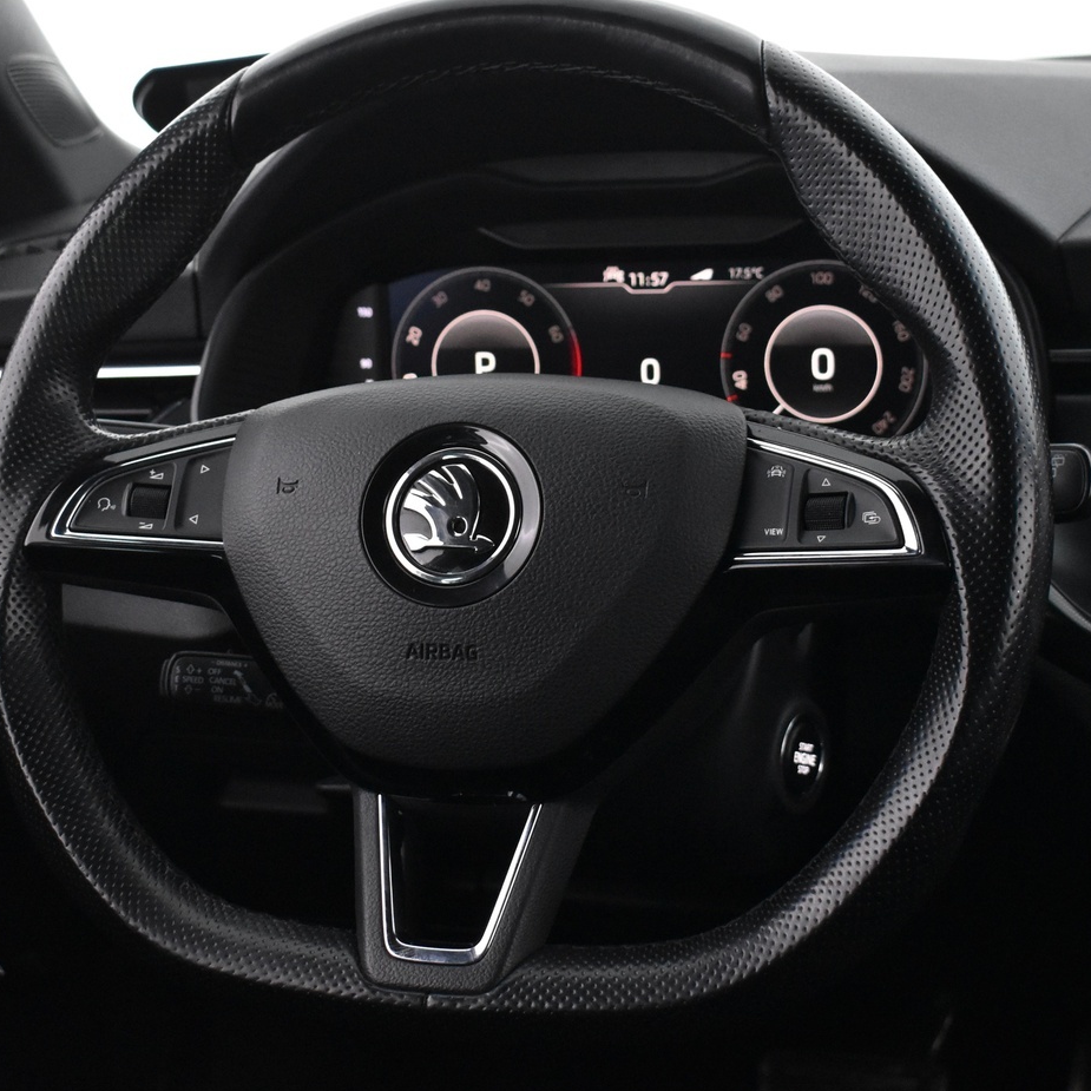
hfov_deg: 26.5
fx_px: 2309
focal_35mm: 65
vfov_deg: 26.6
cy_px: 515
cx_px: 452
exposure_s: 1/40
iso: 3200
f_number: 4.2
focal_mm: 29
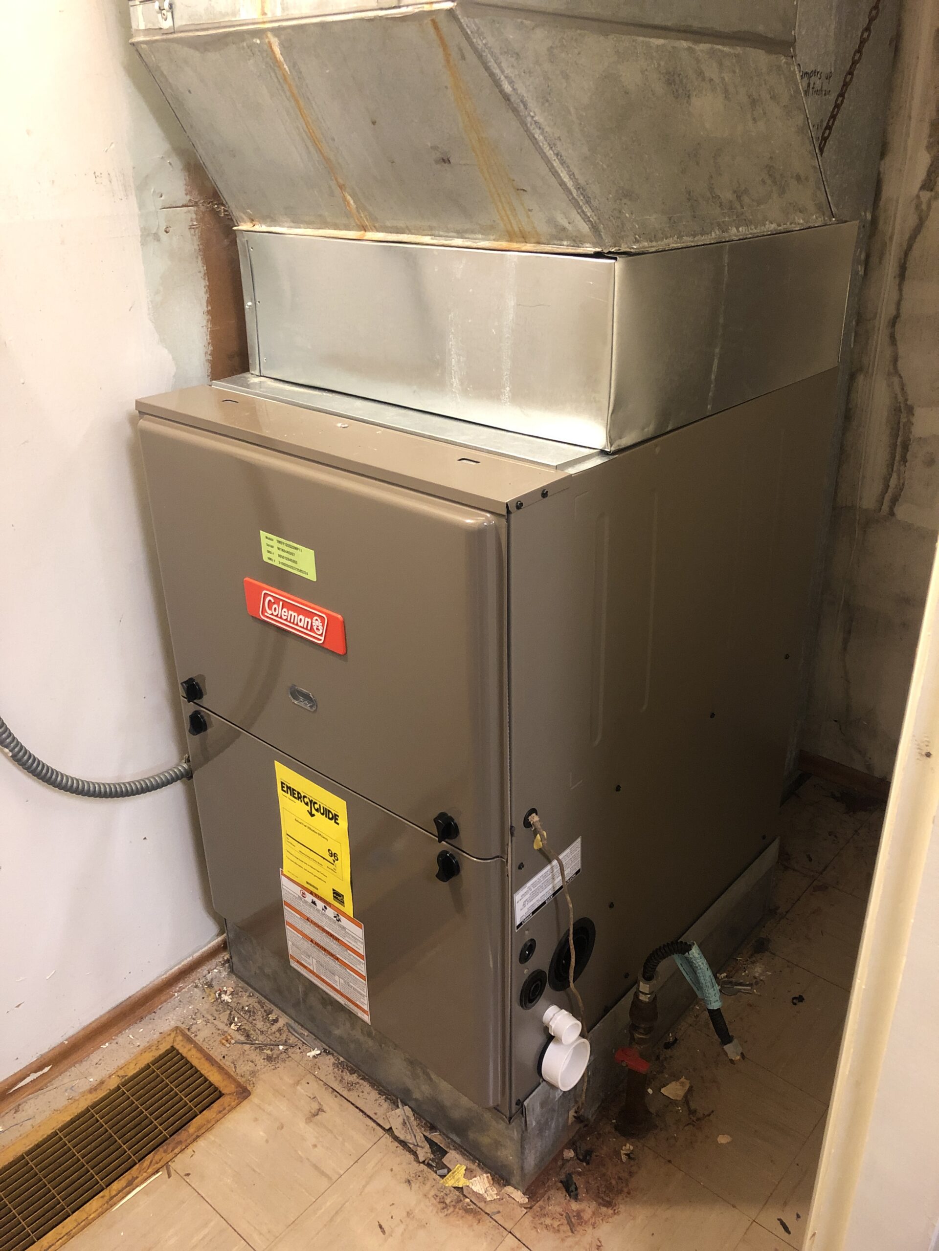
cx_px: 470
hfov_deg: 49.7
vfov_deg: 63.4
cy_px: 626
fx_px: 1013
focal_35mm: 28
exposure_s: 1/10
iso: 100
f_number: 1.8
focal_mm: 3.99
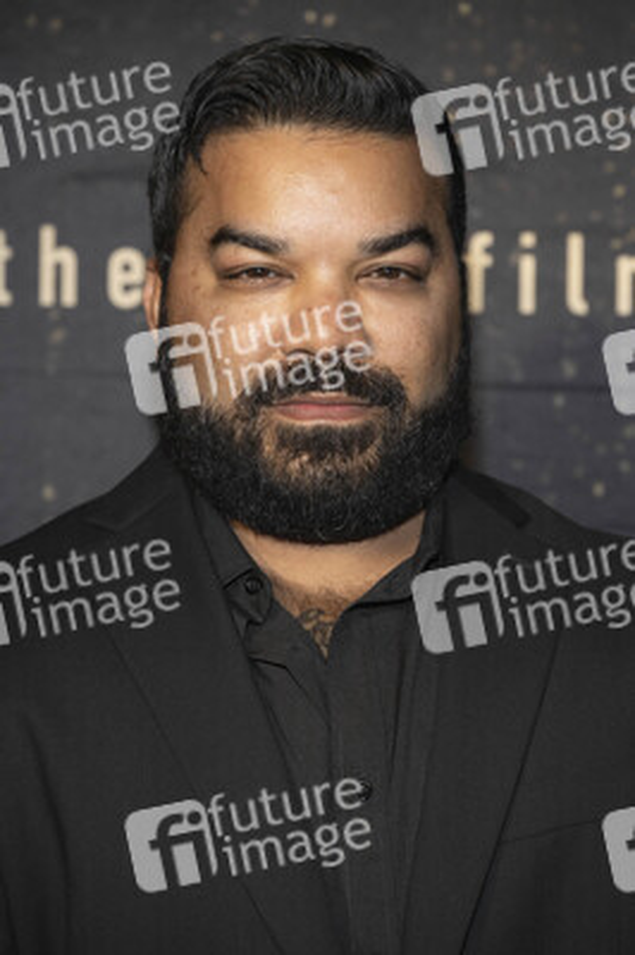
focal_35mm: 115
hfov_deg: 11.9
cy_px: 478
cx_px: 318
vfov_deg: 17.8
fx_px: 3048
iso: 800
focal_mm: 115
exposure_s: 1/200
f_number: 5.6
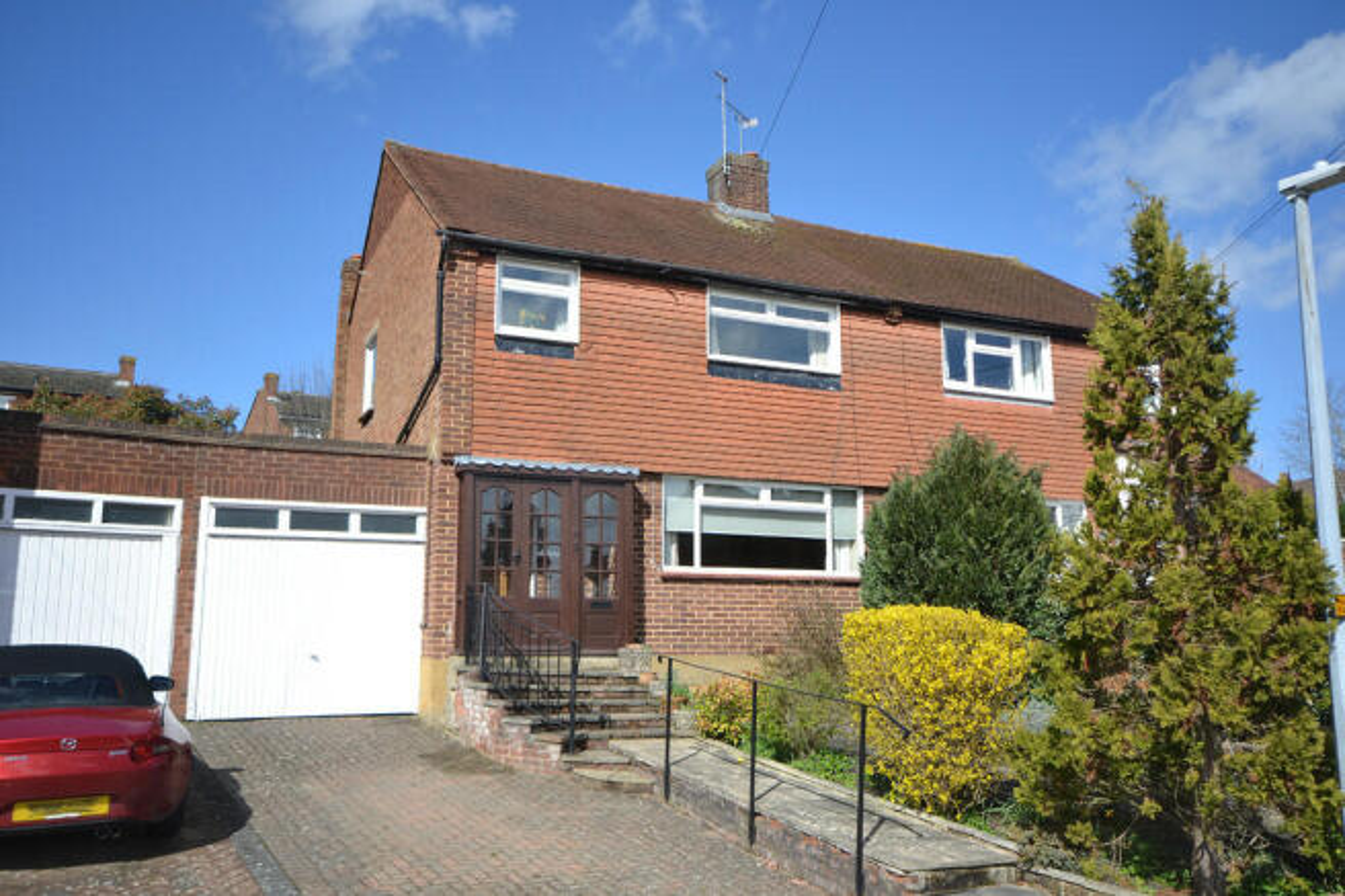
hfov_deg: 61.9
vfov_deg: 43.6
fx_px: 1120
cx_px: 672
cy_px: 448
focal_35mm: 30
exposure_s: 1/200
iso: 100
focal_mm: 20
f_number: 7.1
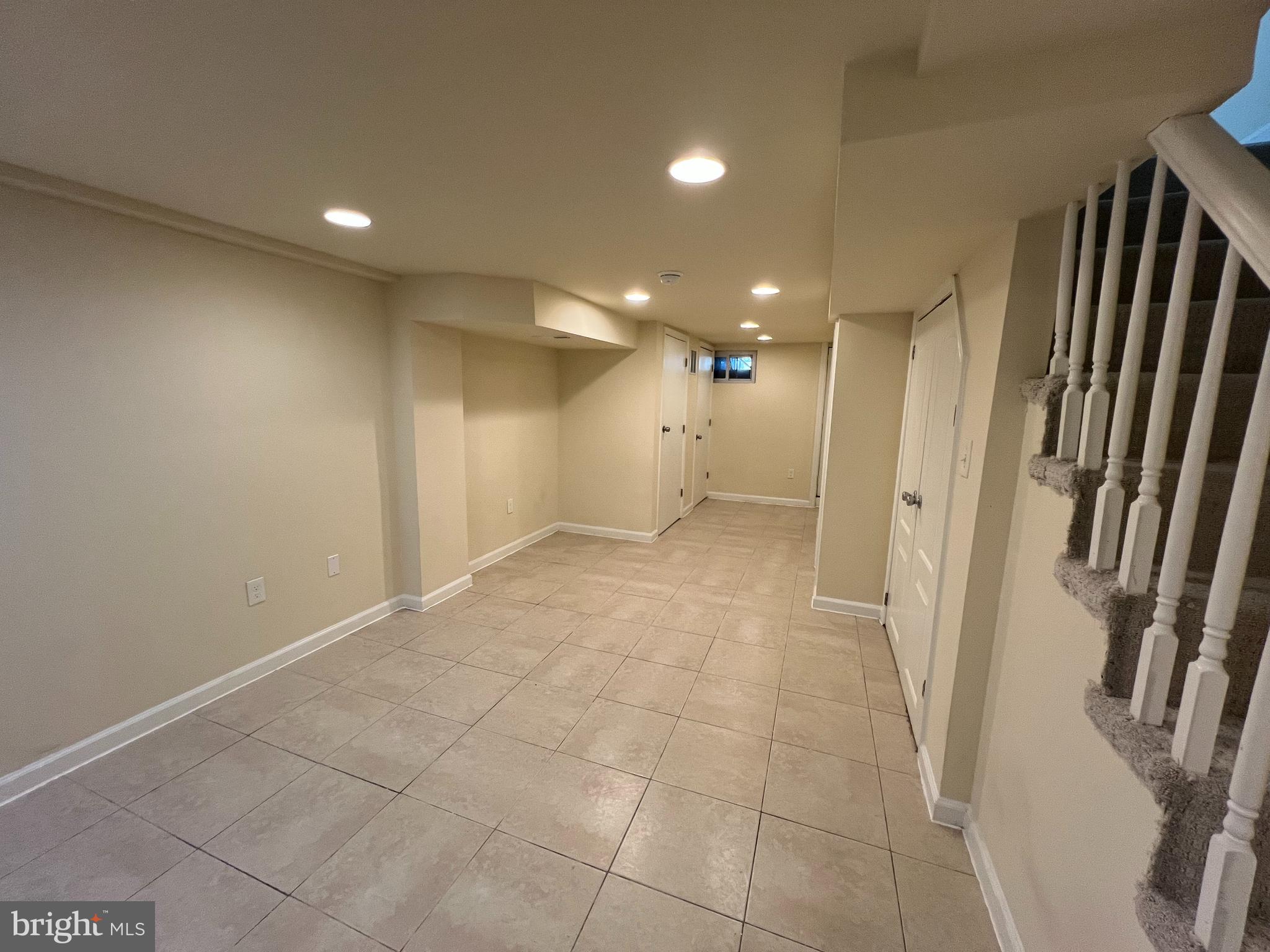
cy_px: 476
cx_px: 635
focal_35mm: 13
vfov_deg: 89.9
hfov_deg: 106.2
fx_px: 477
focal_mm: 1.57
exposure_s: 1/120
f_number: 1.8
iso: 160
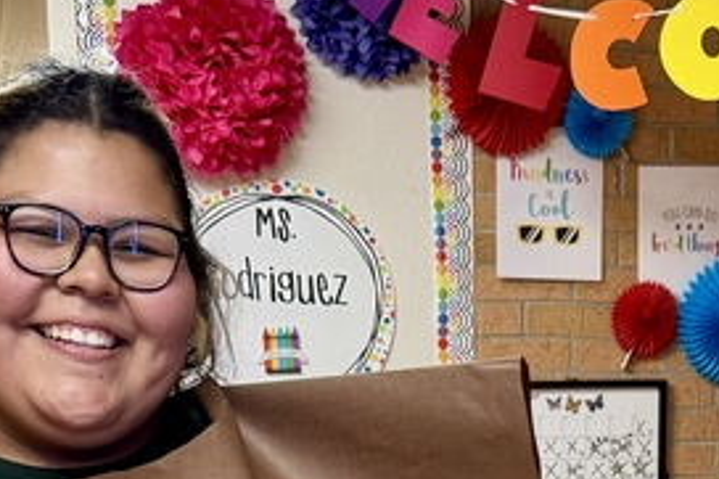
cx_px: 484
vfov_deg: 13.3
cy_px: 826
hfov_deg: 21.6
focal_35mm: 94
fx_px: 1876
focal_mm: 6.76
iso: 250
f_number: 1.78
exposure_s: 1/60
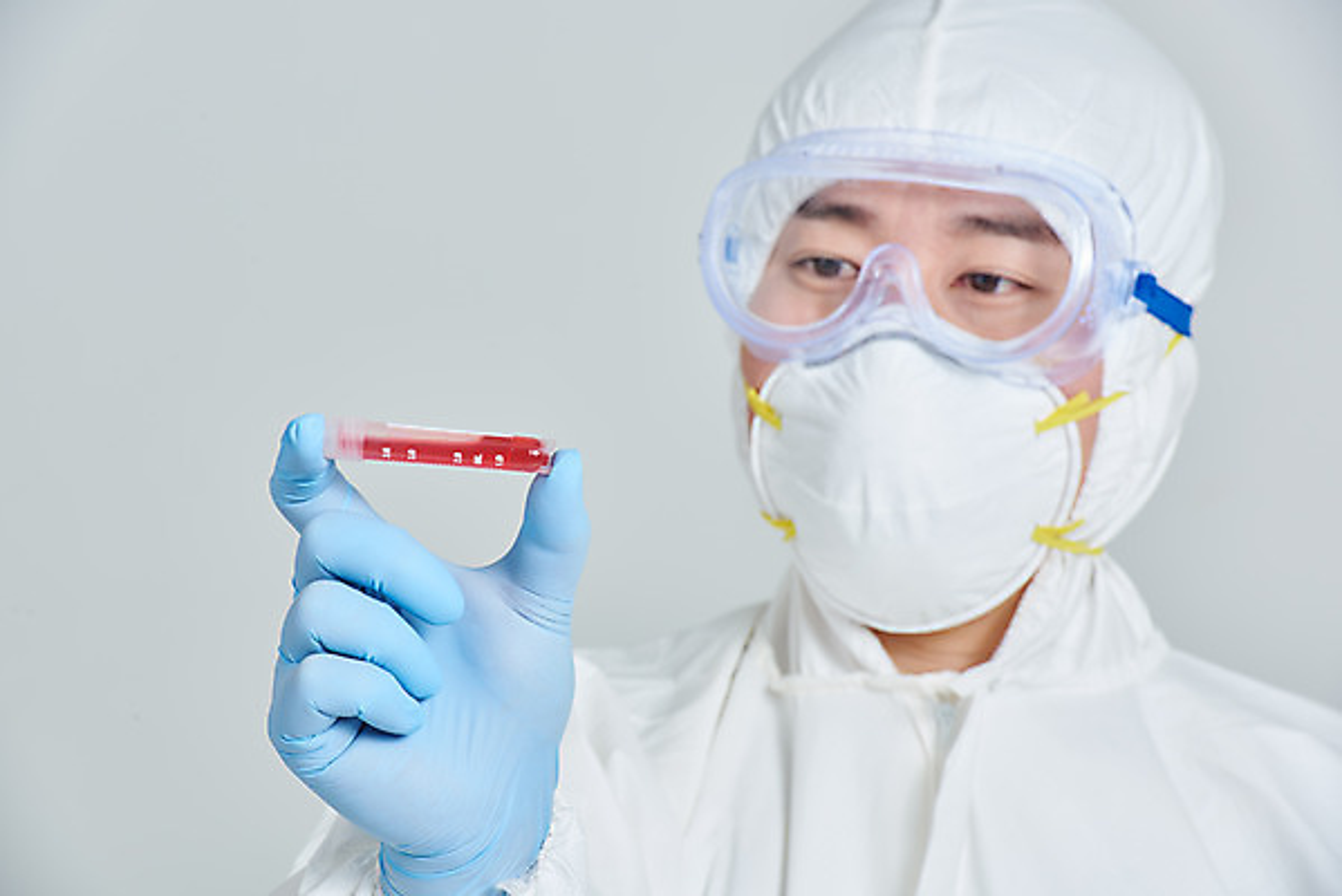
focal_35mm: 200
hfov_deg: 10.3
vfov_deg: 6.9
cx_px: 671
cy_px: 448
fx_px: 7459
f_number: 14
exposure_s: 1/125
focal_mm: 200
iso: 100
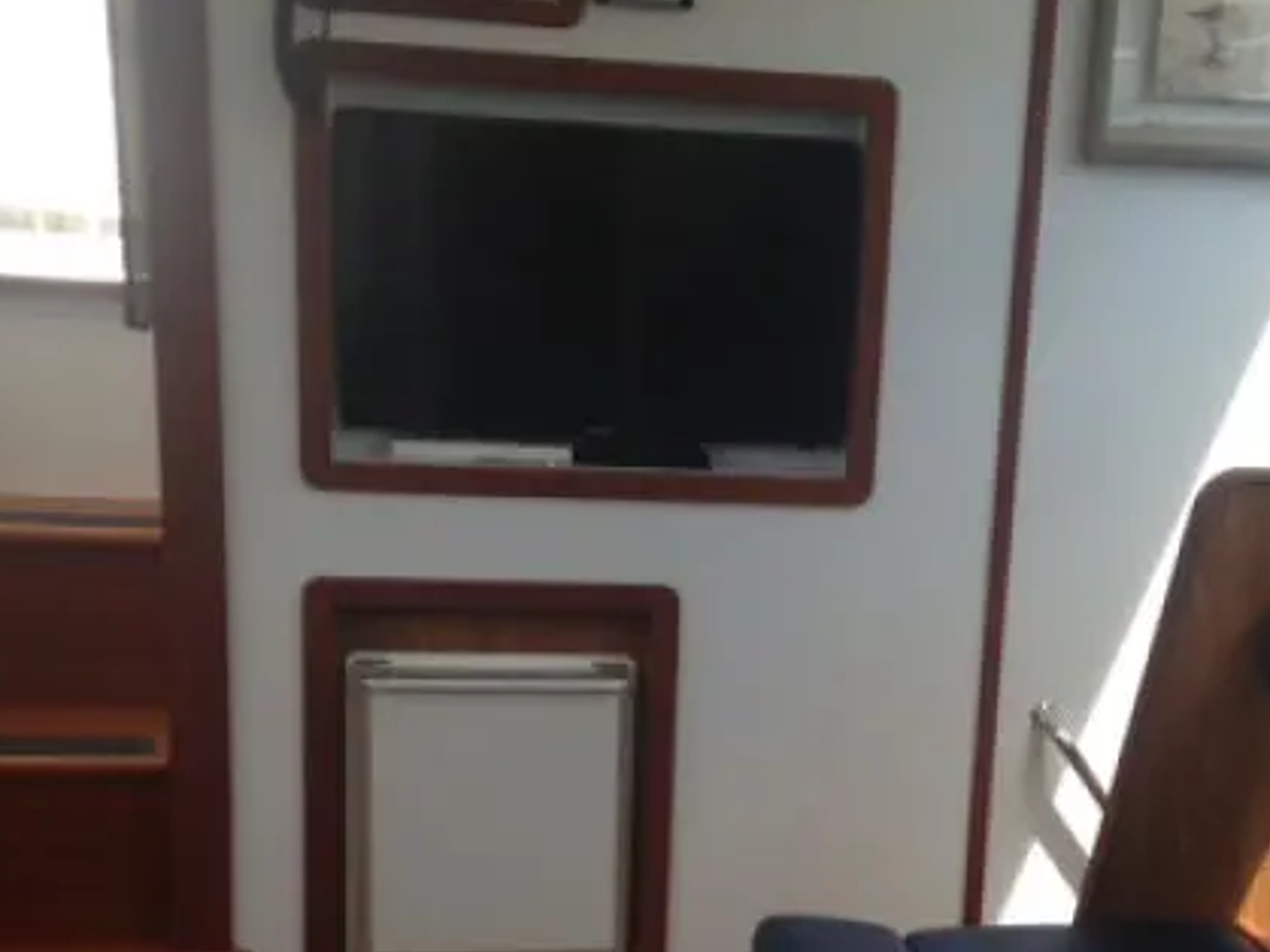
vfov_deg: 22.9
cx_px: 785
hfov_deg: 30.6
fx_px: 2311
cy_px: 770
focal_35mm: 63
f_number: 2.4
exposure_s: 1/120
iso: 64
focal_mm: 4.12
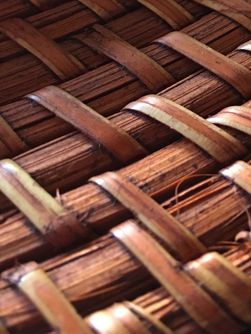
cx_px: 264
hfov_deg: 20.5
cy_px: -42
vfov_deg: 25.8
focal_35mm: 69
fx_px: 667
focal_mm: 4.15
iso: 250
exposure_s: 1/25
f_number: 2.2
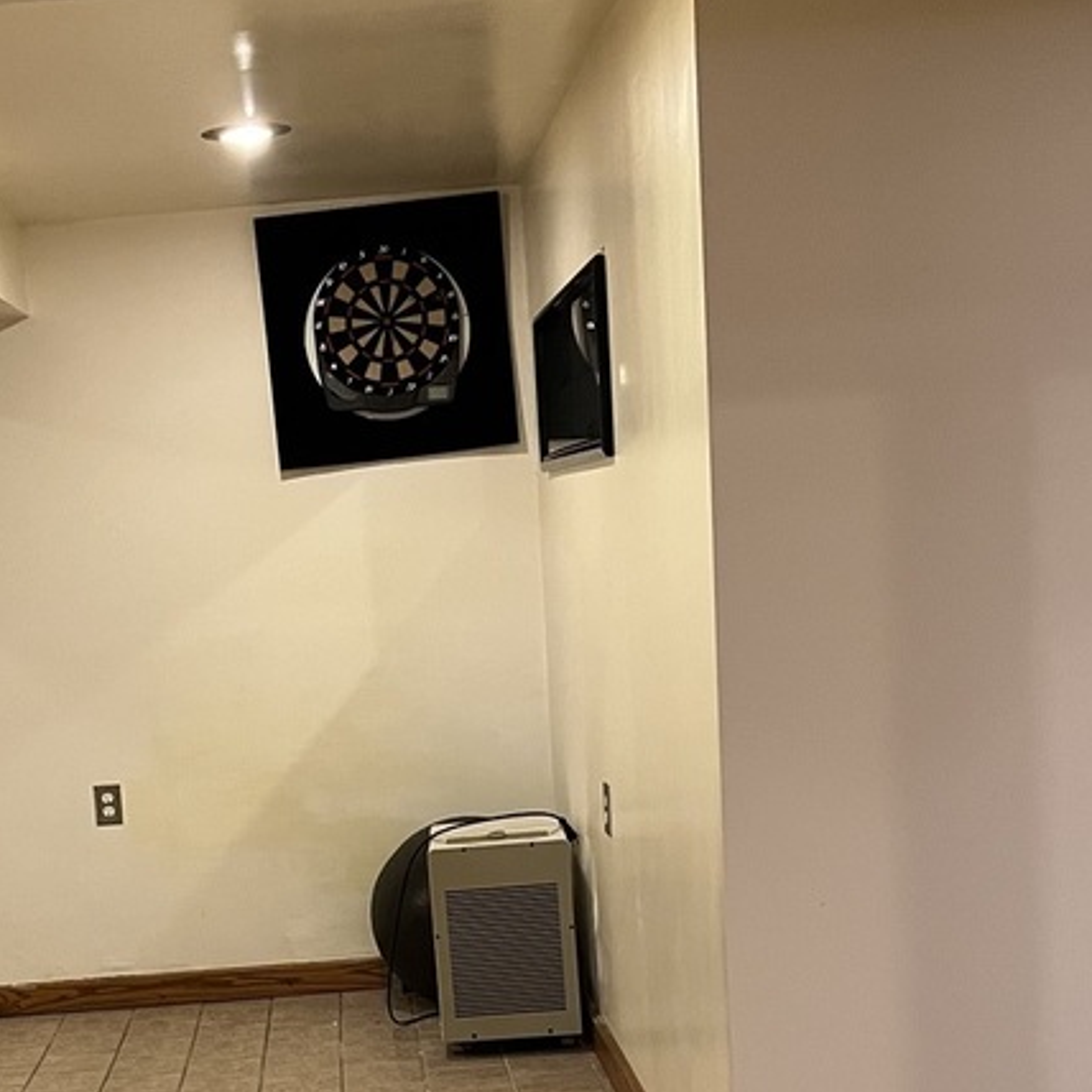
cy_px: 898
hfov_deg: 29.2
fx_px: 2070
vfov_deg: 28.8
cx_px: 291
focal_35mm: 58
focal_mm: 5.1
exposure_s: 1/60
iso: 320
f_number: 1.6
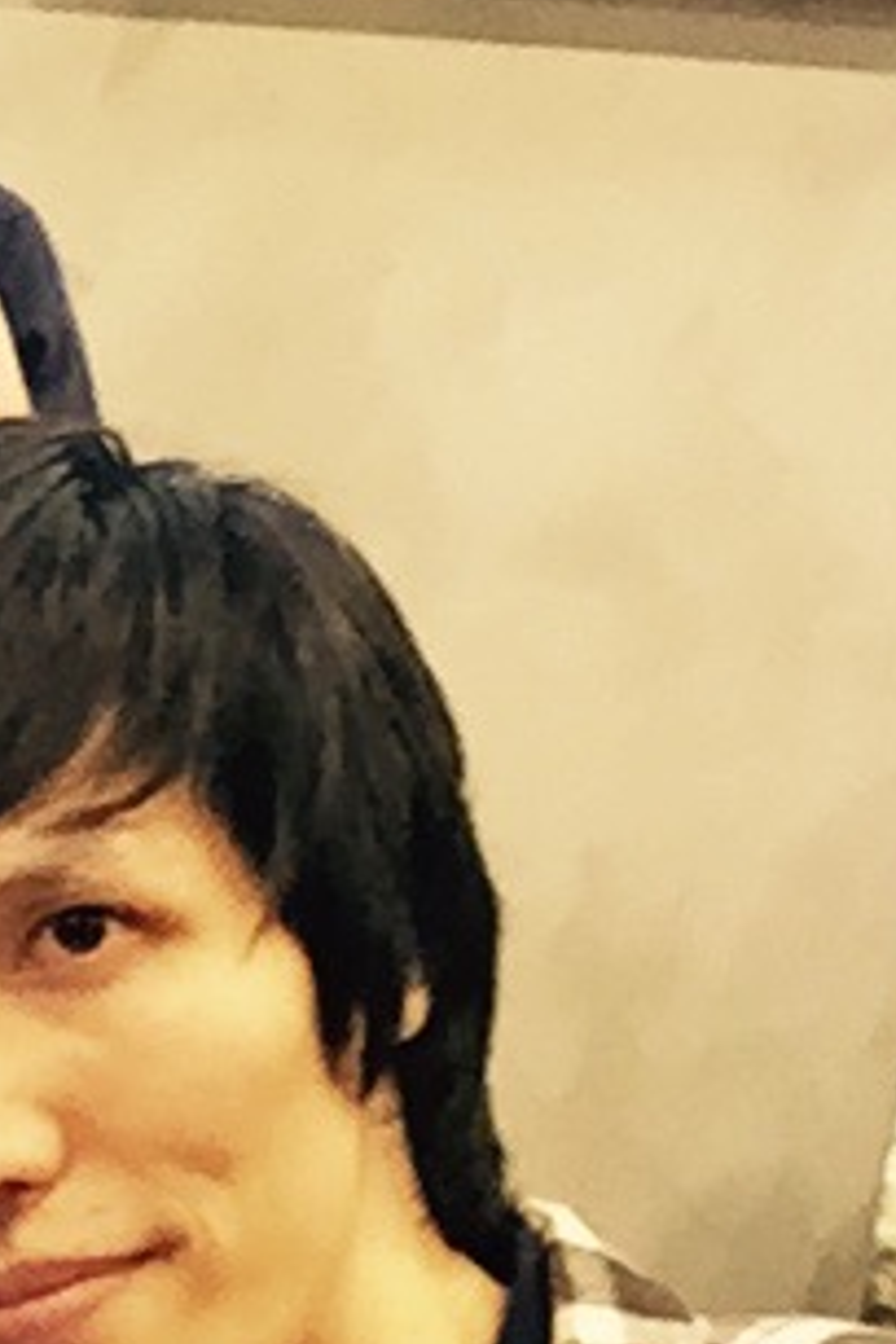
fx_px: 5040
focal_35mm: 135
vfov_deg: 15.0
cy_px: 1265
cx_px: -1304
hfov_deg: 9.1
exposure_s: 1/30
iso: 160
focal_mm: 2.65
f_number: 2.2
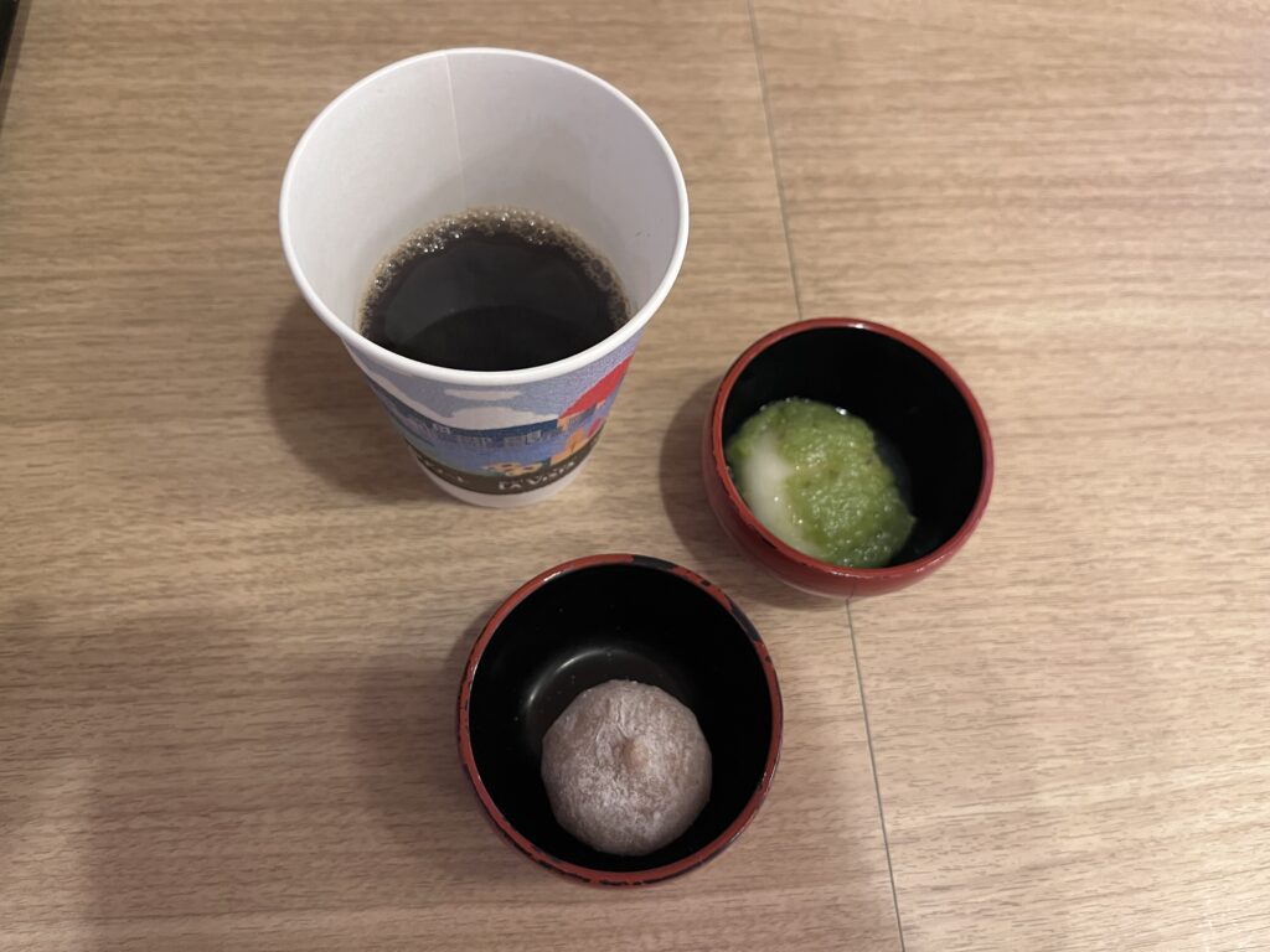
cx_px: 635
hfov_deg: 67.3
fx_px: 954
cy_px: 476
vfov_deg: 53.1
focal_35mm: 26
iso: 400
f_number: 1.6
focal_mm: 5.1
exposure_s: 1/50
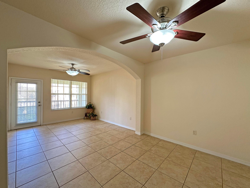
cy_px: 94
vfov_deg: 85.7
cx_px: 125
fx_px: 101
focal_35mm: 14
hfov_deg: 102.1
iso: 250
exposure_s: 1/60
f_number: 2.2
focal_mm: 2.22
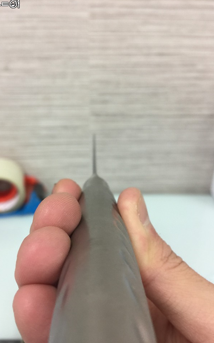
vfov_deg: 61.2
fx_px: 289
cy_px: 170
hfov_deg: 40.6
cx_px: 97
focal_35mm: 31
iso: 50
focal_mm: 4.15
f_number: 2.2
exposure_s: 1/30
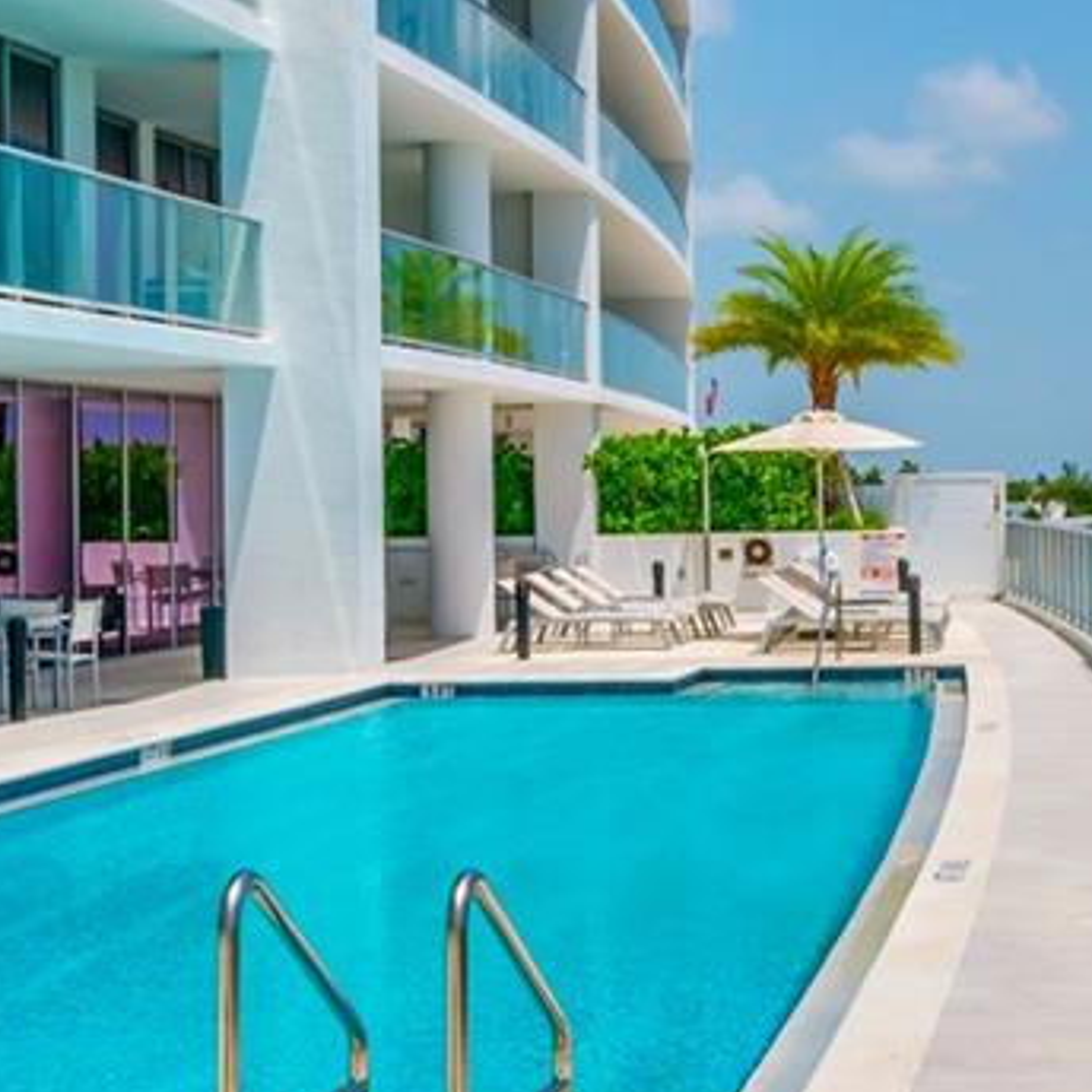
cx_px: 990
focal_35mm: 83
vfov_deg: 20.9
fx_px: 2962
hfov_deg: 20.5
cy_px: 421
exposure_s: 1/400
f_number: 11
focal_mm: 21
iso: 100
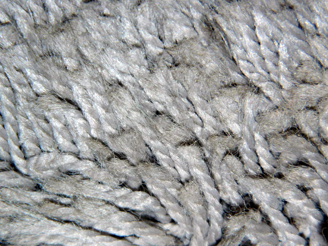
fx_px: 1222
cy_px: 123
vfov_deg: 11.5
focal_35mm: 129
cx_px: 164
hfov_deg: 15.3
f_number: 13.4
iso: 200
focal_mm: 23.2
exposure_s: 1/30
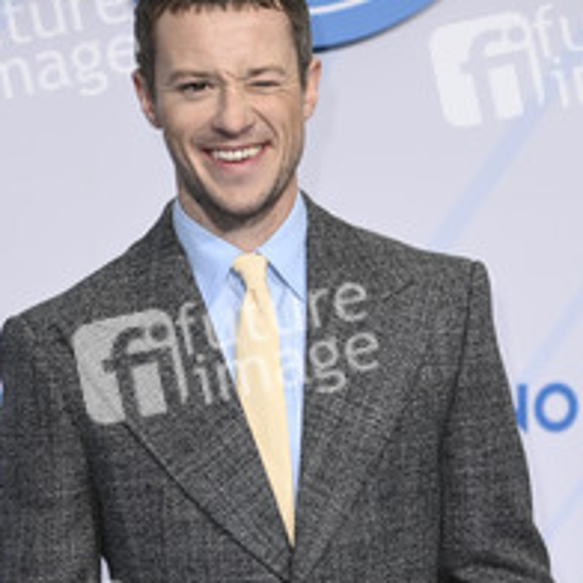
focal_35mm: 295
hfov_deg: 5.9
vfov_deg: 5.9
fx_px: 5621
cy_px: 503
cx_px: 312
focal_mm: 170
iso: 400
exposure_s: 1/200
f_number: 5.6
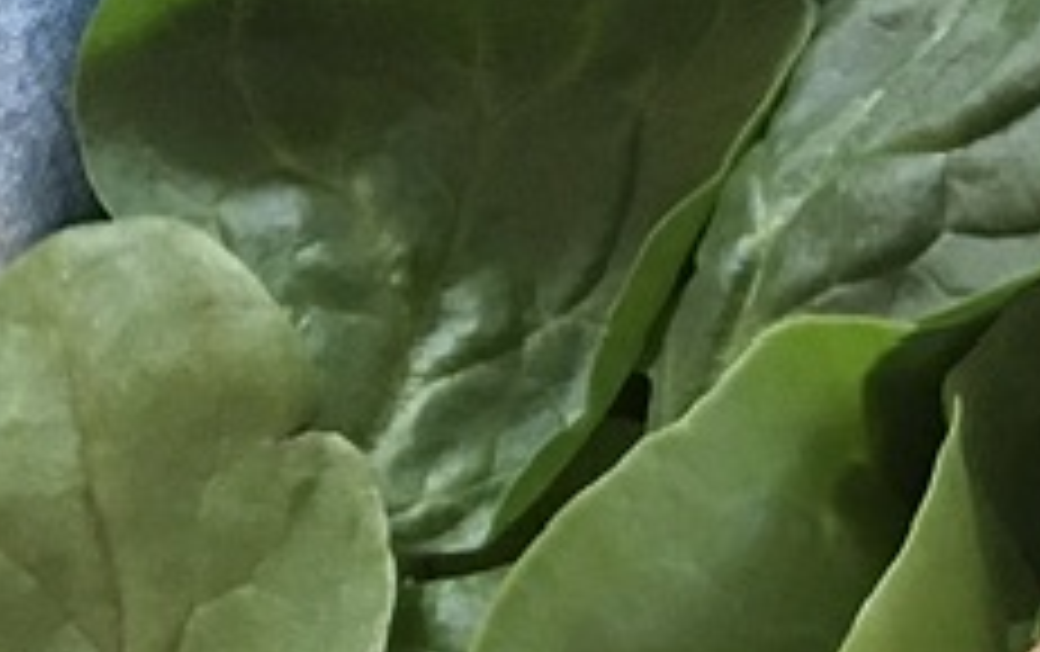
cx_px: 1612
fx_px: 4824
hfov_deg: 11.7
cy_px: 1241
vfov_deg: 7.5
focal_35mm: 170
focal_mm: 4.15
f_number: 2.2
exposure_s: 1/30
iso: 160
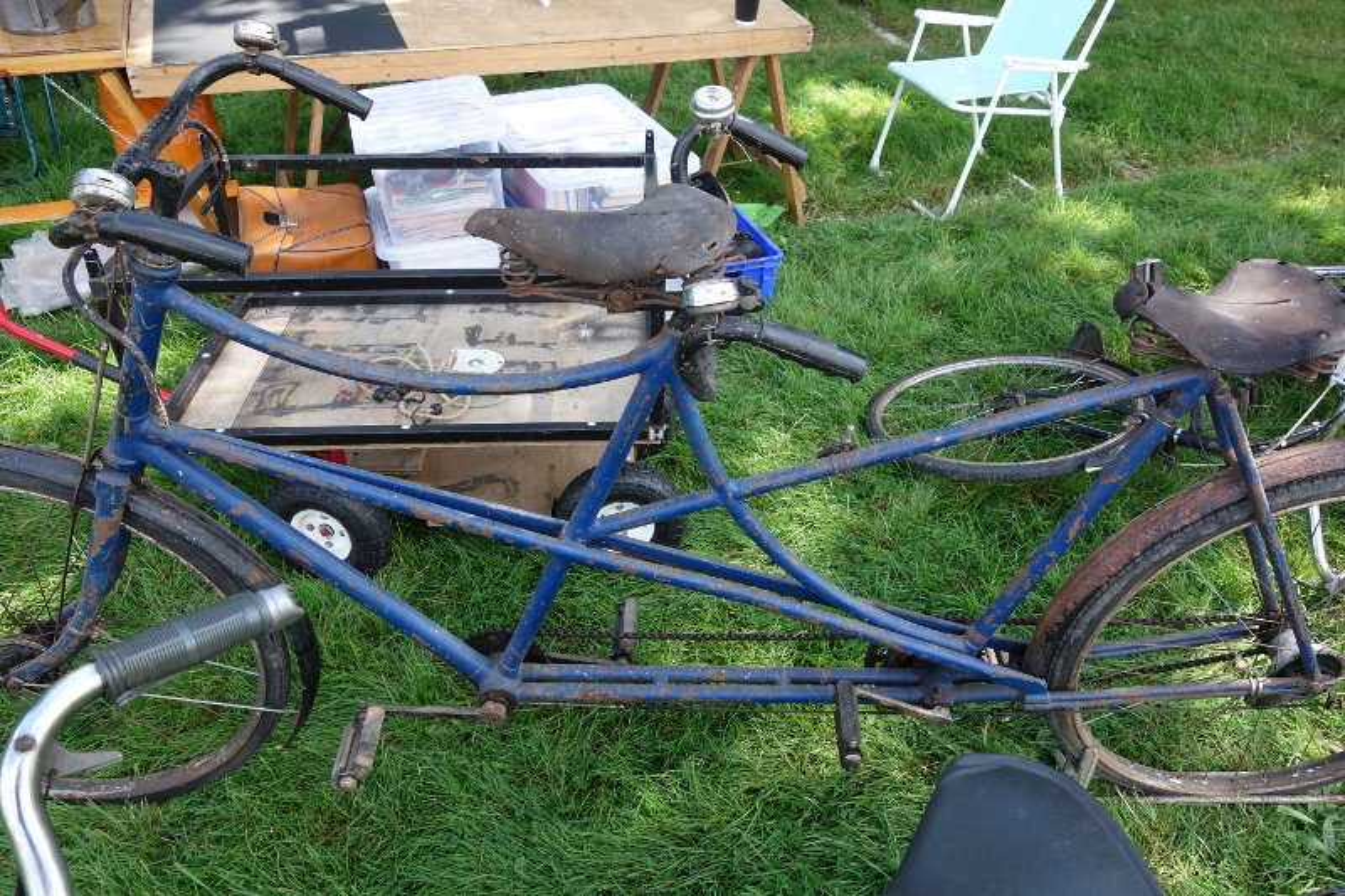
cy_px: 448
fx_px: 1046
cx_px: 672
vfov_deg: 46.4
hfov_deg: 65.5
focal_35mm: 28
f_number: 4.5
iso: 125
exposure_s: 1/100
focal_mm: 10.4
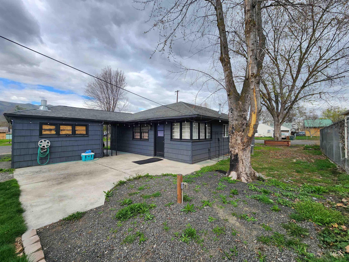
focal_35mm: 13
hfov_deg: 106.2
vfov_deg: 89.9
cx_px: 174
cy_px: 131
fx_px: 131
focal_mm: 2.2
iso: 50
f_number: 2.2
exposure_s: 1/932
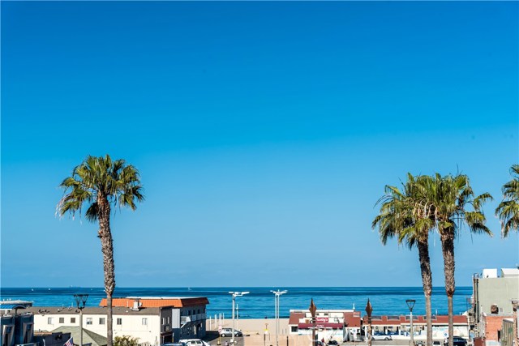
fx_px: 894
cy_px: 173
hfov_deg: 32.4
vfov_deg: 21.9
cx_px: 260
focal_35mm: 62
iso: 125
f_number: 9
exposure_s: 1/160
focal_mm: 62
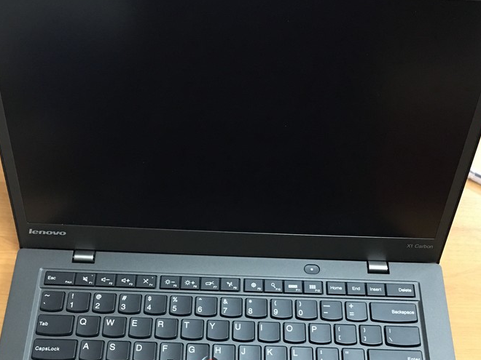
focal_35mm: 45
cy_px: 273
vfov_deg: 31.6
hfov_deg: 42.1
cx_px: 242
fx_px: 625
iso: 160
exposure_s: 1/8
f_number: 2.2
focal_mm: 4.15
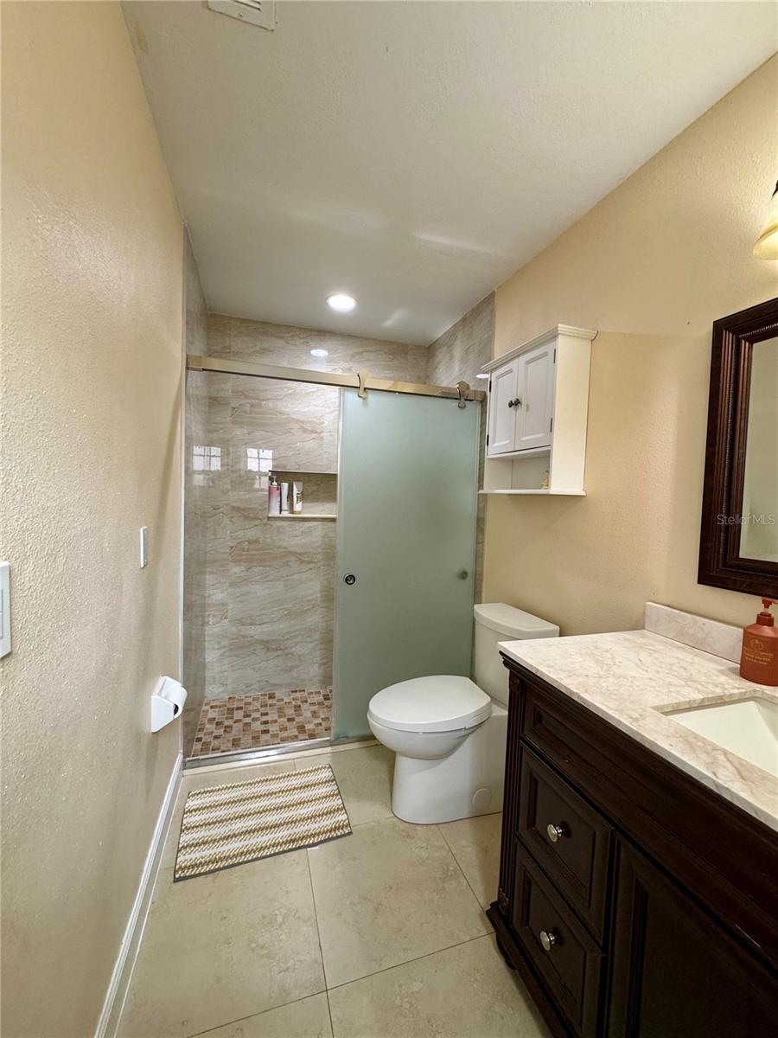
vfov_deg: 102.1
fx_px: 420
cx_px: 389
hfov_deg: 85.7
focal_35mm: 14
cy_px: 519
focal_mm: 2.22
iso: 200
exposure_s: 1/60
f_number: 2.2
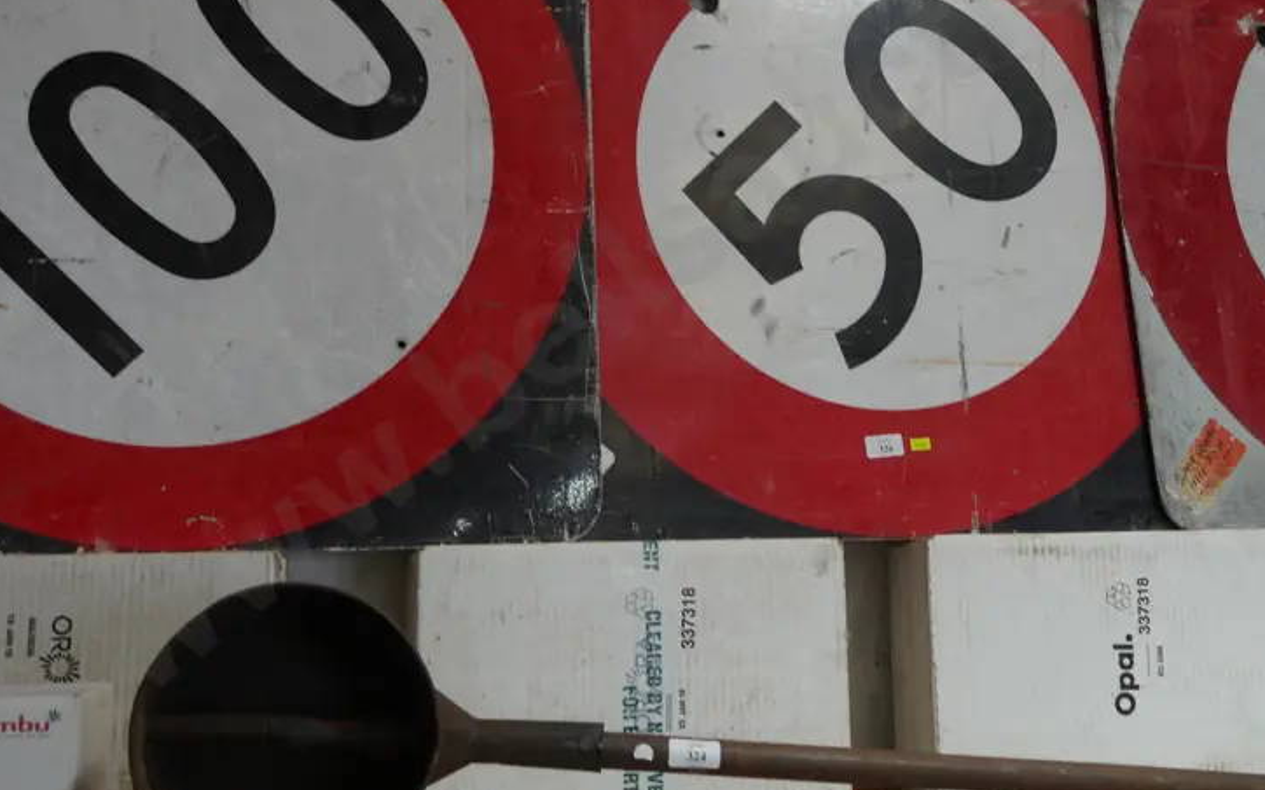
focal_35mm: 60
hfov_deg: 33.7
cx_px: 832
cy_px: 132
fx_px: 2068
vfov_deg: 21.3
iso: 200
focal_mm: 20
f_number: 4.4
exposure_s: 1/60
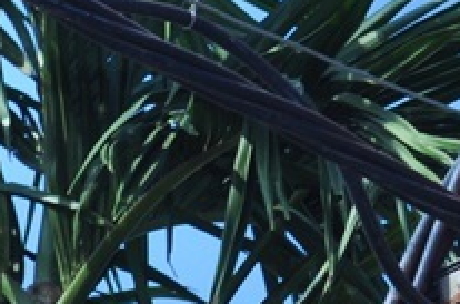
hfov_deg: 2.7
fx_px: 9536
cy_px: -516
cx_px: 1207
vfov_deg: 1.8
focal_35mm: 748
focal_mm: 86
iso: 200
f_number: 13
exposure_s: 1/125
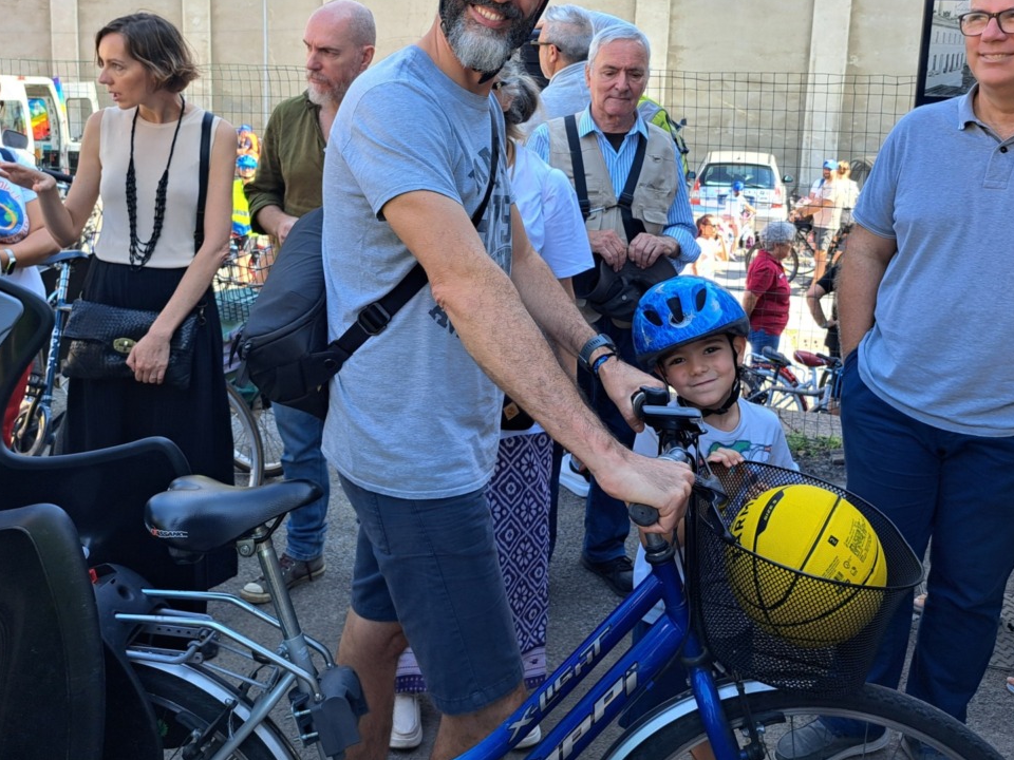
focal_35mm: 32
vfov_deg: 43.6
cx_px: 477
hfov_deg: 56.8
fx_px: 937
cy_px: 255
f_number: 1.8
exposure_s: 1/122
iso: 50
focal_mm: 5.23
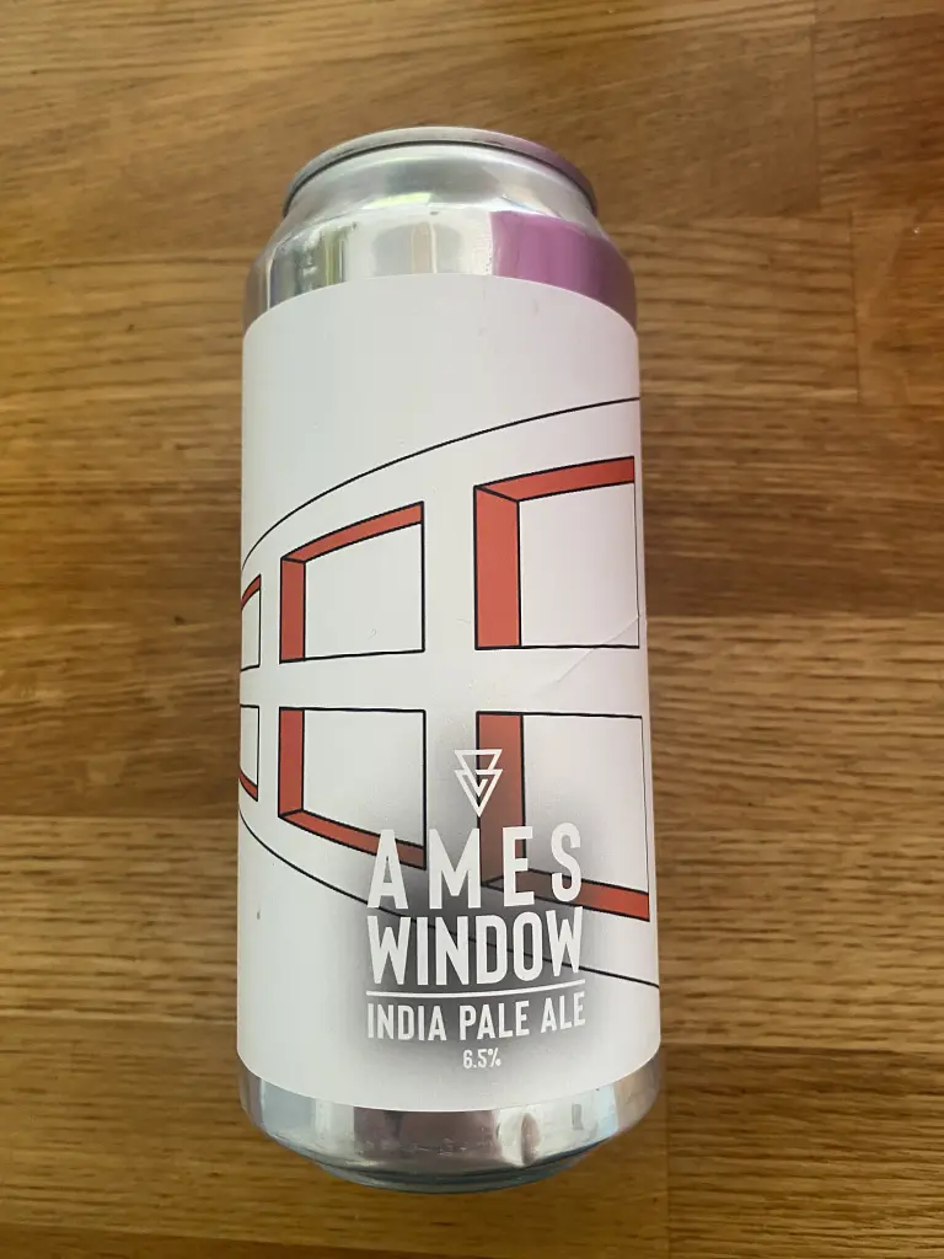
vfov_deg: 69.4
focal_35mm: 25
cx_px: 472
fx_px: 909
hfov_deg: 54.9
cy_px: 630
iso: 125
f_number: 1.8
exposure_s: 1/60
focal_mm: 4.25
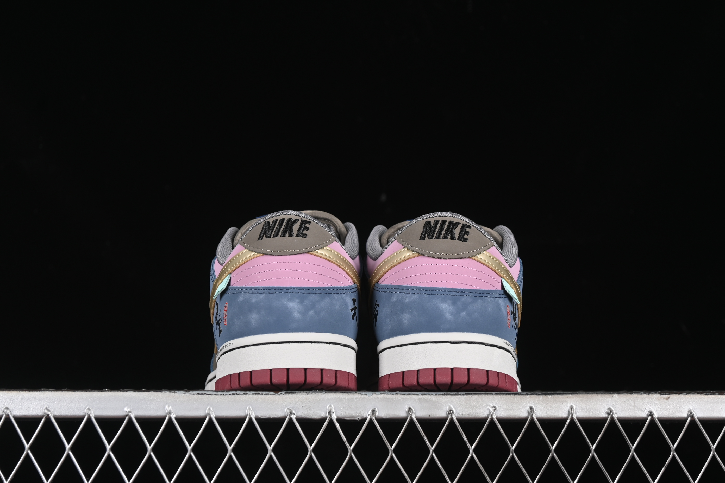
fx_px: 1510
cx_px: 362
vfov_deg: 18.2
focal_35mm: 75
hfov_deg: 27.0
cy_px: 242
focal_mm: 50
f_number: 6.3
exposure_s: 1/60
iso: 160
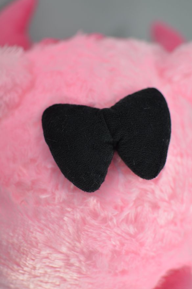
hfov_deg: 22.7
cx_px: 109
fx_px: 479
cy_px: 135
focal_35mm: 60
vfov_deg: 33.7
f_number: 2
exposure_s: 1/400
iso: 100
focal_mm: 35
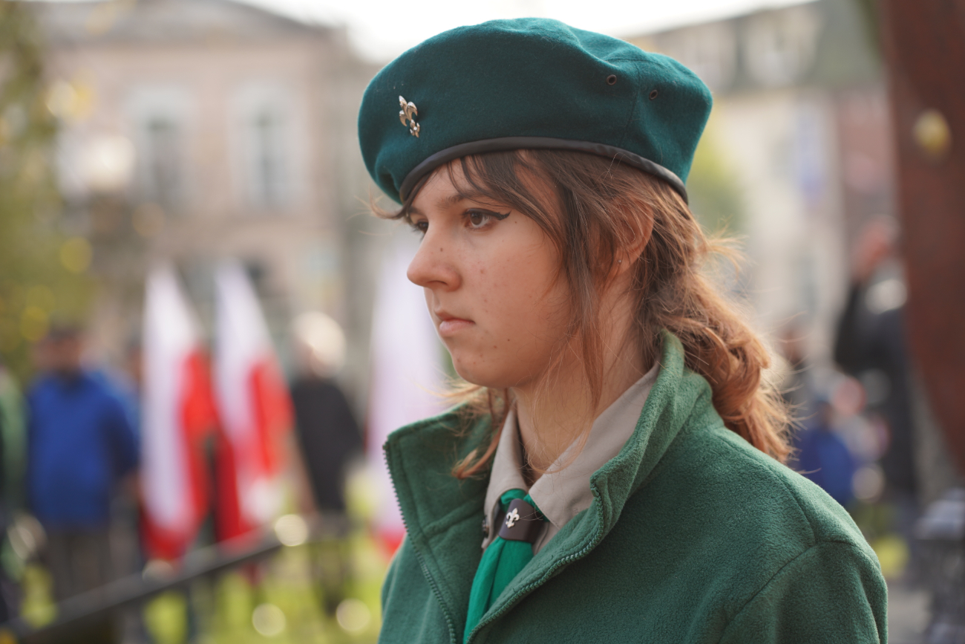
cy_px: 322
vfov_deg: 13.0
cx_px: 482
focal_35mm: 105
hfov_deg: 19.5
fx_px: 2815
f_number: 4
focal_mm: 105
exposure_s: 1/160
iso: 125
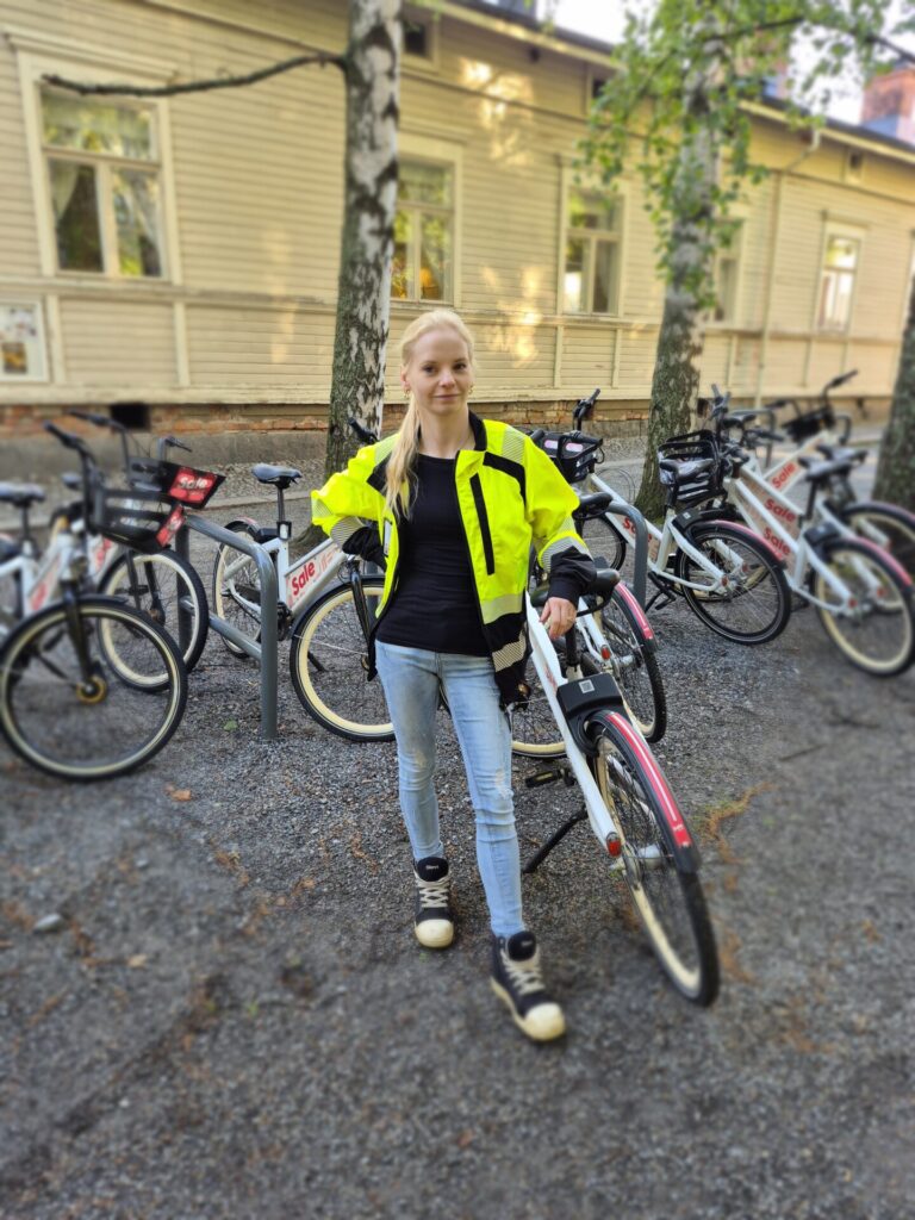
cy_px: 610
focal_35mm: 23
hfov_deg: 58.9
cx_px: 458
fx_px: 811
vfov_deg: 73.9
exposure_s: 1/50
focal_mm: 5.4
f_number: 1.8
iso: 40
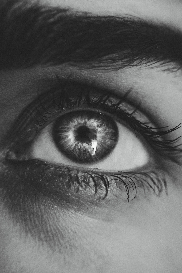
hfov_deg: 25.8
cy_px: 136
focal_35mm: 52
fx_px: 398
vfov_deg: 37.9
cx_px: 91
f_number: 5
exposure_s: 1/100
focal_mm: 35
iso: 400
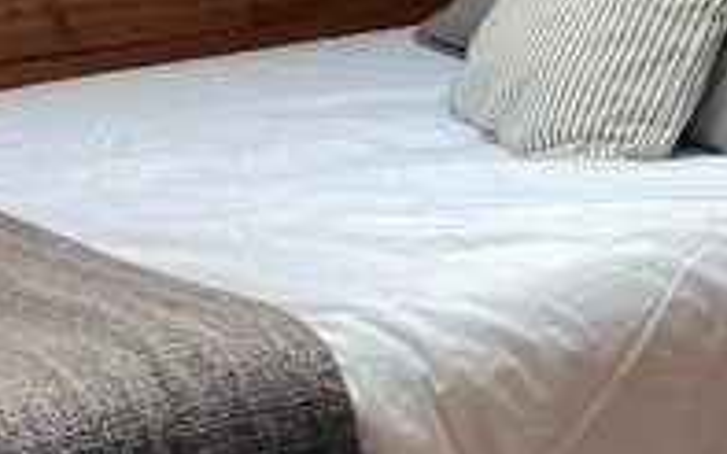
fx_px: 1941
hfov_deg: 18.8
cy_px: -9
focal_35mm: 98
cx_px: 1078
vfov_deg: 13.1
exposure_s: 1/100
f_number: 1.8
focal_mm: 4.25
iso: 64
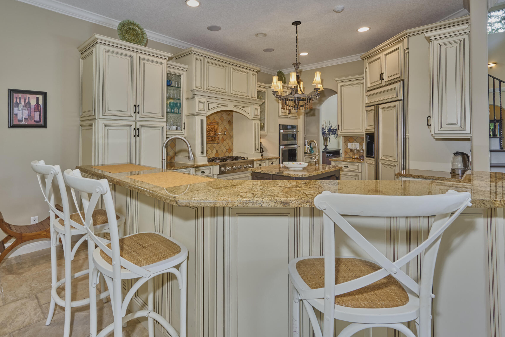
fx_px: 253
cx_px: 221
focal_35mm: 18
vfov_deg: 66.4
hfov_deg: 89.5
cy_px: 127
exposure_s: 1/20
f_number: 8
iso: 800
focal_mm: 14
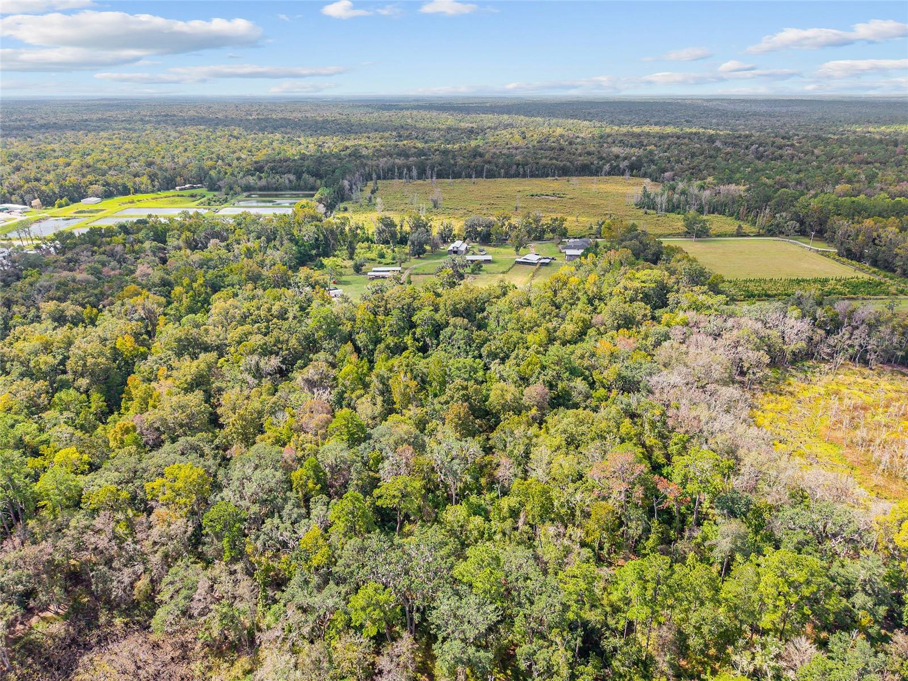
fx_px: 630
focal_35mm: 24
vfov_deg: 56.8
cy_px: 340
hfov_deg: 71.6
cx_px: 454
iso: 320
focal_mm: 8.67
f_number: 1.8
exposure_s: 1/3000
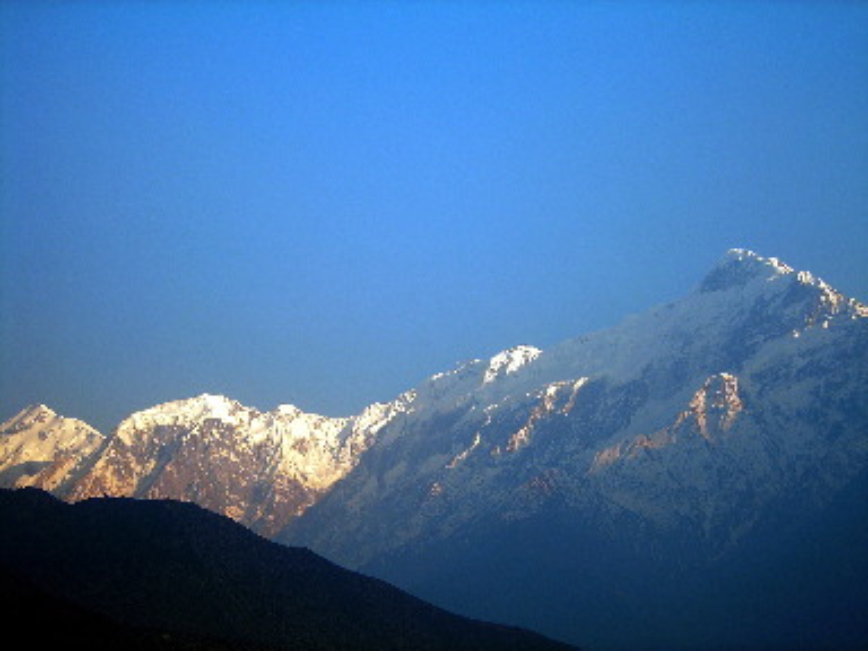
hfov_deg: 29.8
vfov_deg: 22.6
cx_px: 434
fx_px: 1630
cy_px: 326
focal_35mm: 65
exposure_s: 1/81.1
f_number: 3.9
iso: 50
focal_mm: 10.8
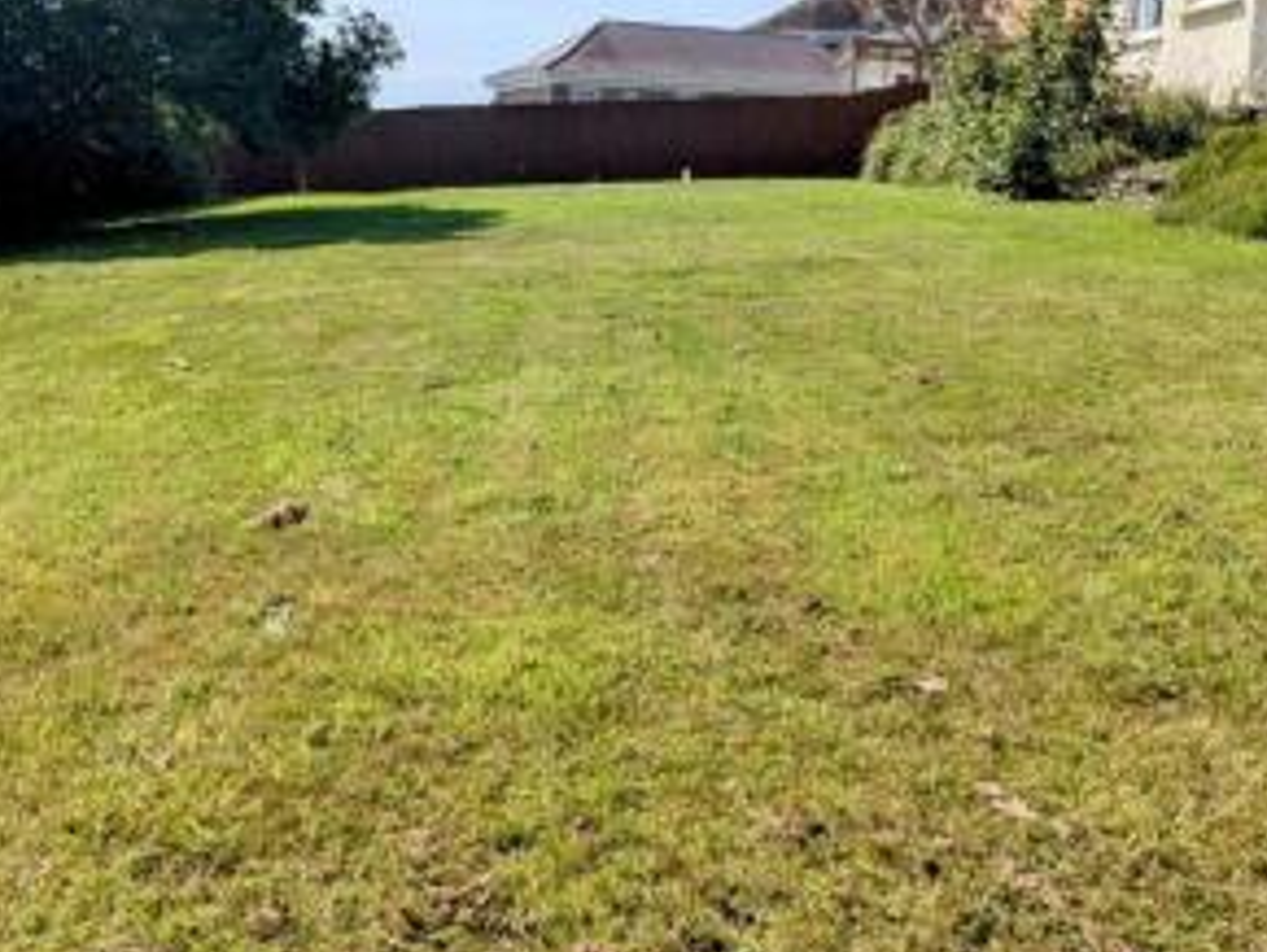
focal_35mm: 32
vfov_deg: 43.9
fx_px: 1172
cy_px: 360
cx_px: 673
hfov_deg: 56.7
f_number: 2.2
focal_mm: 2.35
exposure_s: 1/2653
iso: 52
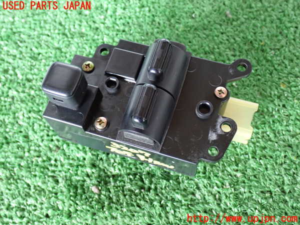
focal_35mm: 44
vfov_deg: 32.9
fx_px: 381
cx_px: 150
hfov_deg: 42.9
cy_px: 112
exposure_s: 1/40
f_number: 2.9
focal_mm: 7.84
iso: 800
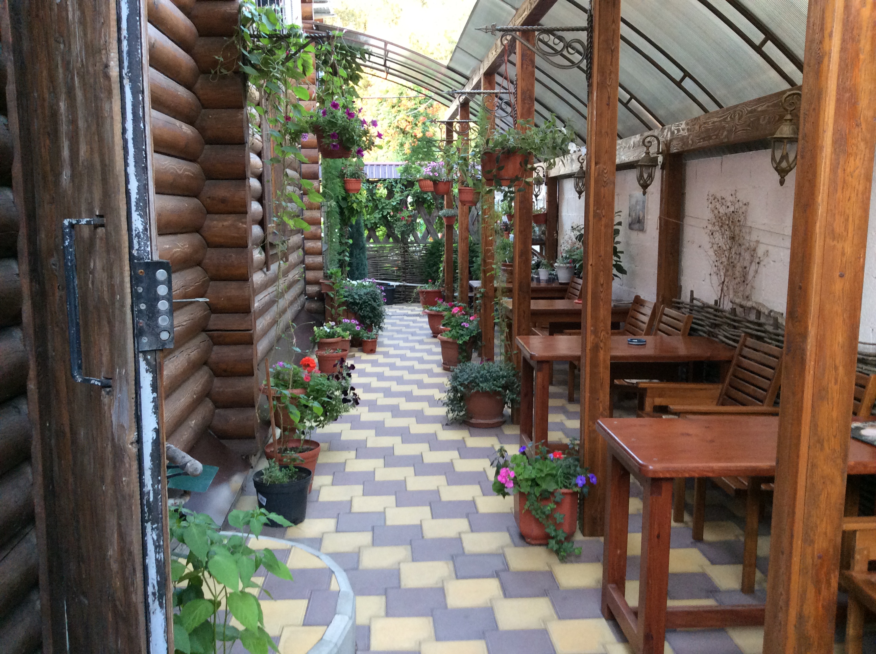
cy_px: 327
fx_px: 809
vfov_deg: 44.1
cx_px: 438
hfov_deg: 56.9
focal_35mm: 32
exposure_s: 1/25
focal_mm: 3.3
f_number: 2.4
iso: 100
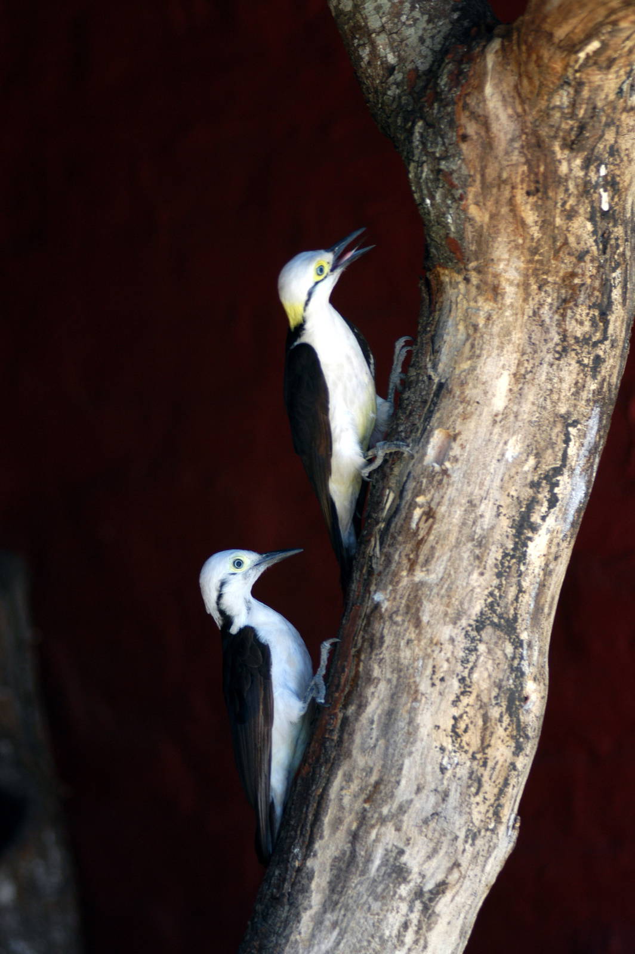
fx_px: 4969
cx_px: 318
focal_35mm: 188
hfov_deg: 7.3
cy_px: 477
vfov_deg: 11.0
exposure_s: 1/320
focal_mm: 125
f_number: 2.8
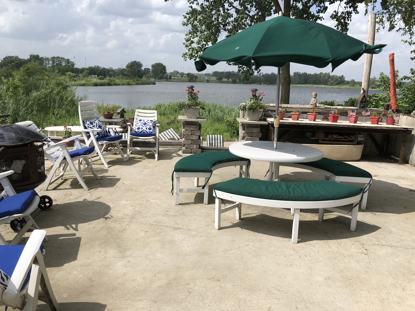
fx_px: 336
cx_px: 208
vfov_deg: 49.7
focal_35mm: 28
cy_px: 156
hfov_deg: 63.4
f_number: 1.8
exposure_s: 1/2857
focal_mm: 3.99
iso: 20
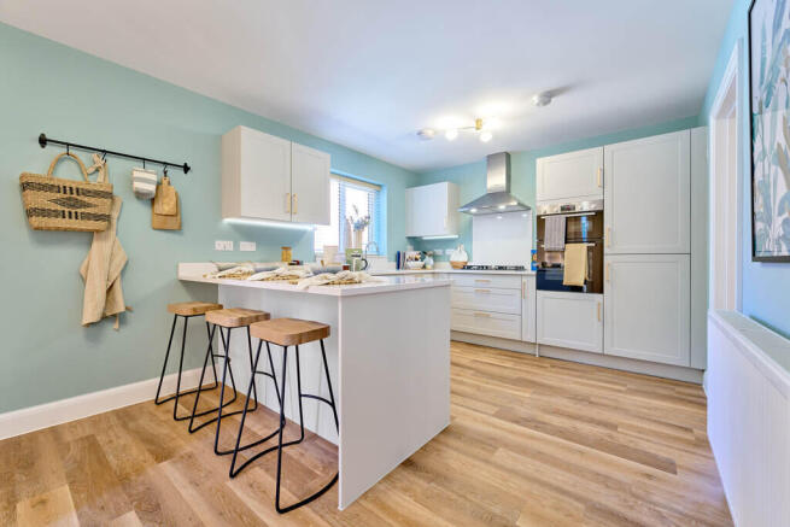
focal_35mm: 14
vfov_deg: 81.2
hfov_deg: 104.2
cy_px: 264
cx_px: 395
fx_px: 307
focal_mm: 14
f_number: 10
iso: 100
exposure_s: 1/1.59
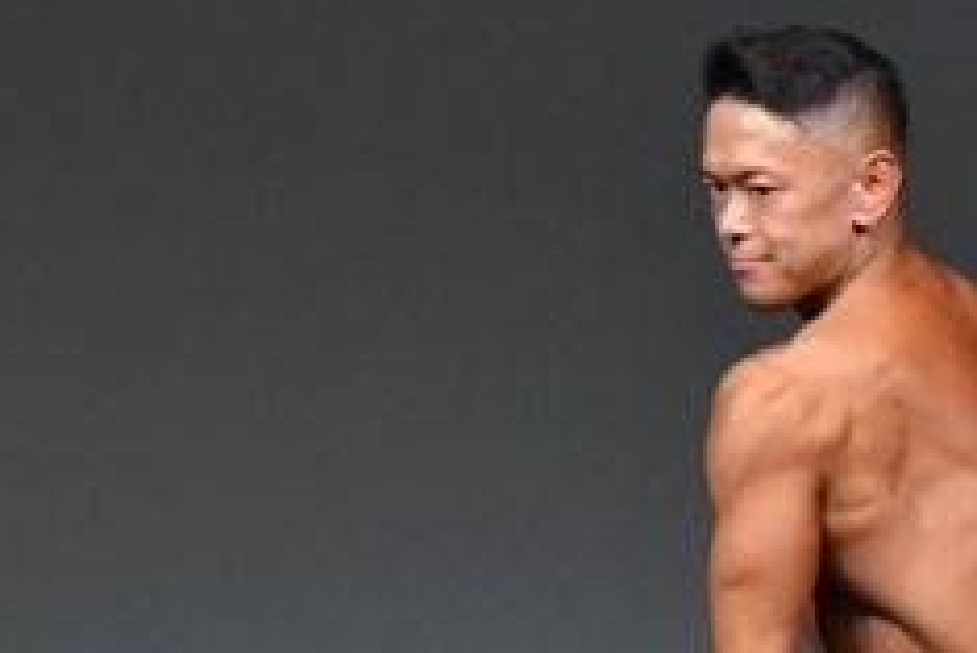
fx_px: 33563
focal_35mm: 1236
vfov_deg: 1.1
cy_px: 861
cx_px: 929
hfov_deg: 1.7
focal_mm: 250
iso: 4000
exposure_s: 1/400
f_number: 5.6
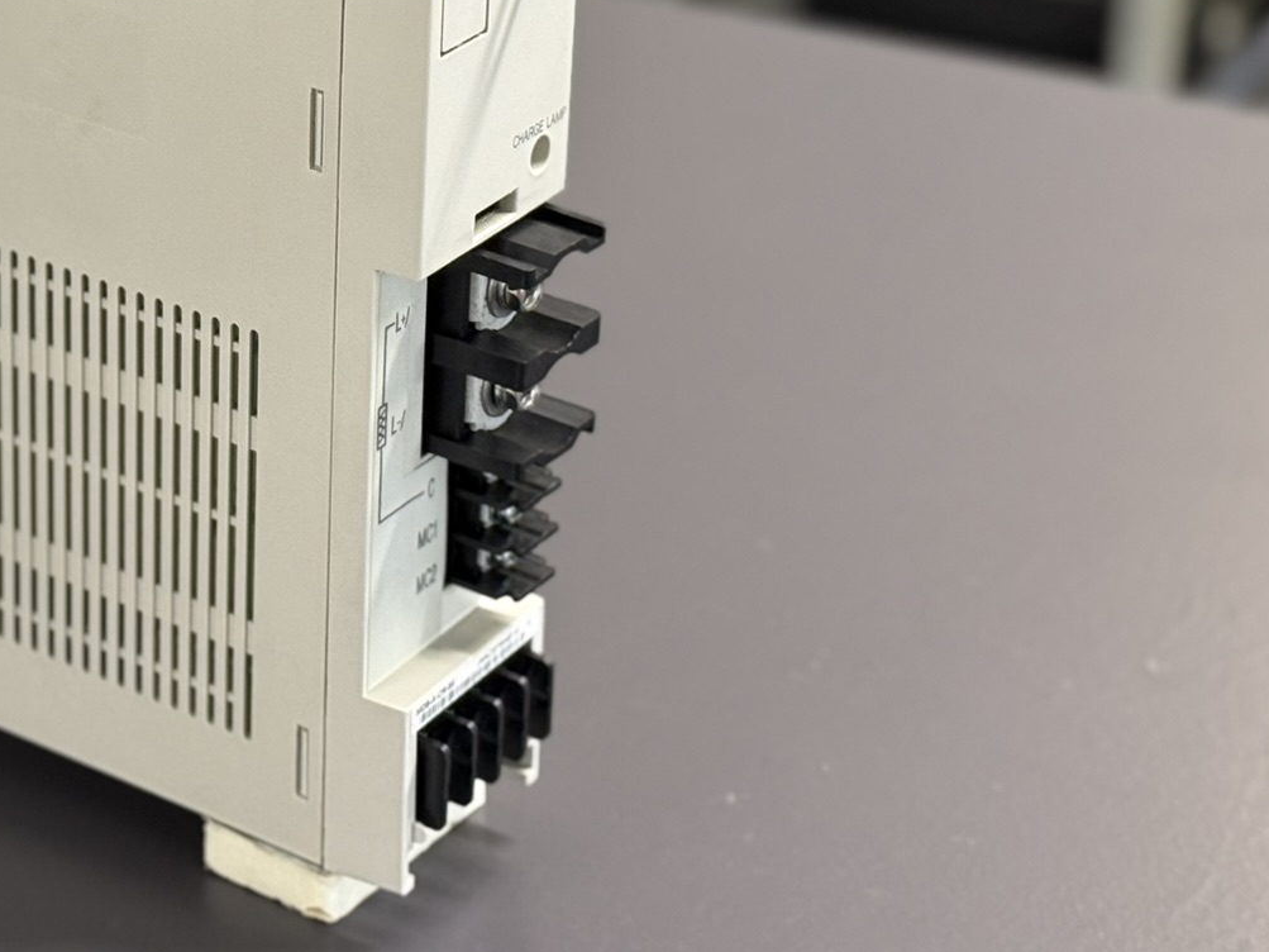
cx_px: 105
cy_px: -15
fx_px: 3592
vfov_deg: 14.8
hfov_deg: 19.6
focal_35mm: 98
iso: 200
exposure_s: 1/33
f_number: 1.78
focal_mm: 6.76
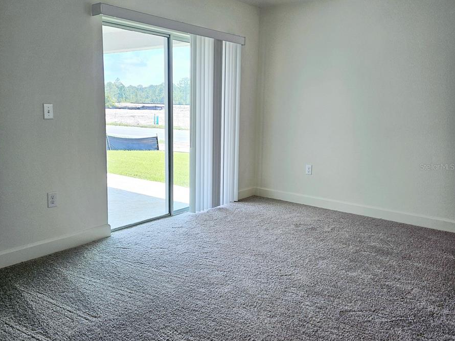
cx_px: 226
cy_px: 166
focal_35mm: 31
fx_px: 408
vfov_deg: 45.5
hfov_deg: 58.3
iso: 25
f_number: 1.8
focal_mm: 5.4
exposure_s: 1/303
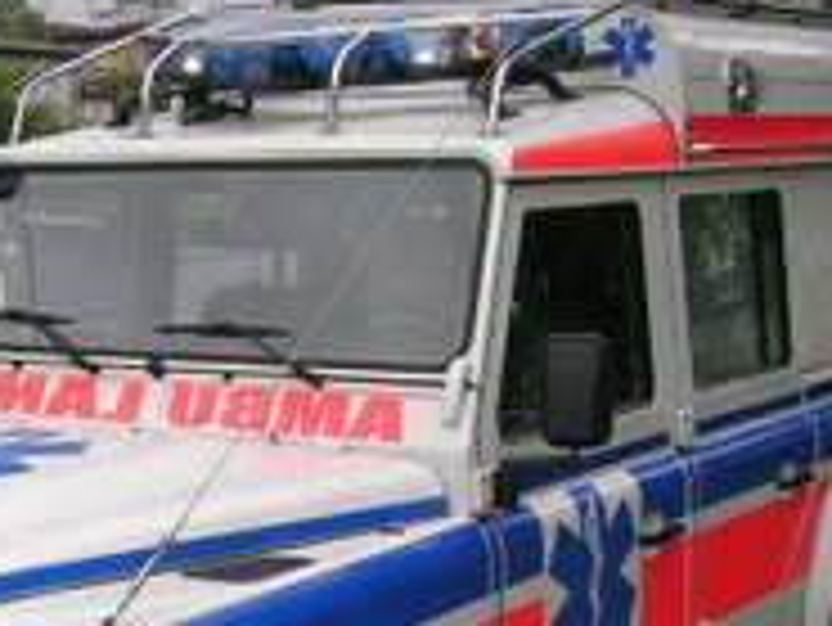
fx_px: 2044
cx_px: 265
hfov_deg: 22.9
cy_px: 594
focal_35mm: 85
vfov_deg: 17.1
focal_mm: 5.4
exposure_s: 1/249
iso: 50
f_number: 4.8
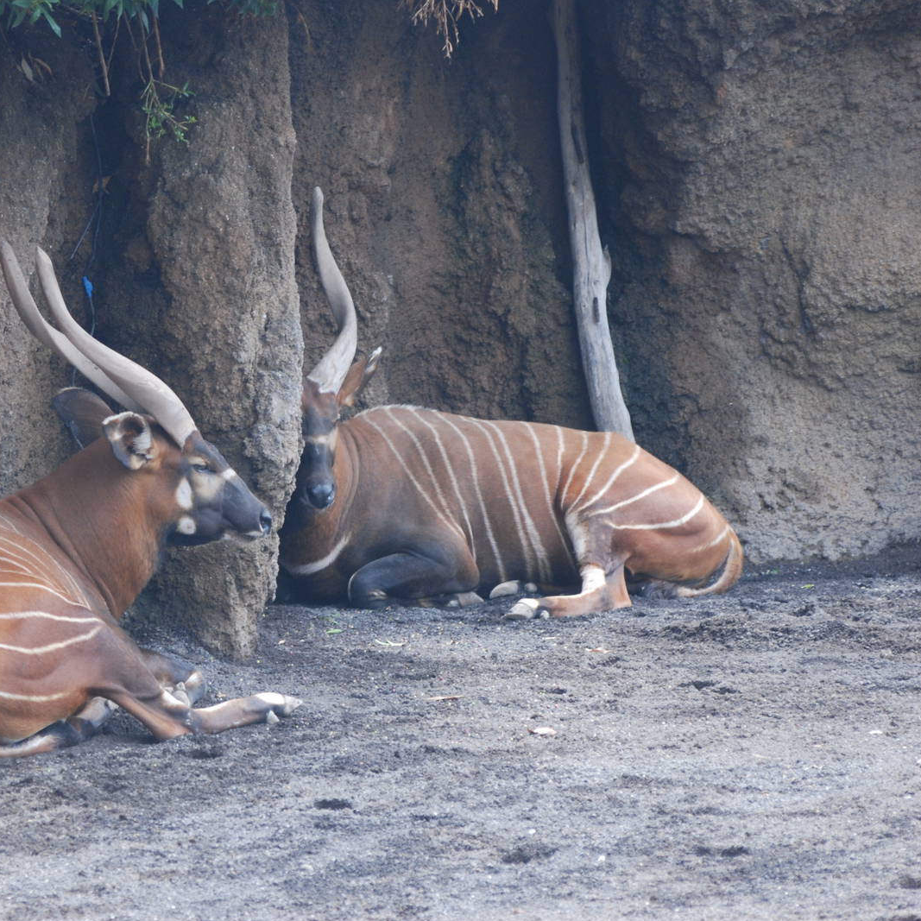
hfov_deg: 6.1
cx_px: 257
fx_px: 8639
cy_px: 461
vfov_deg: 6.1
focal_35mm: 287
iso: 400
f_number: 4.5
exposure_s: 1/320
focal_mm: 150
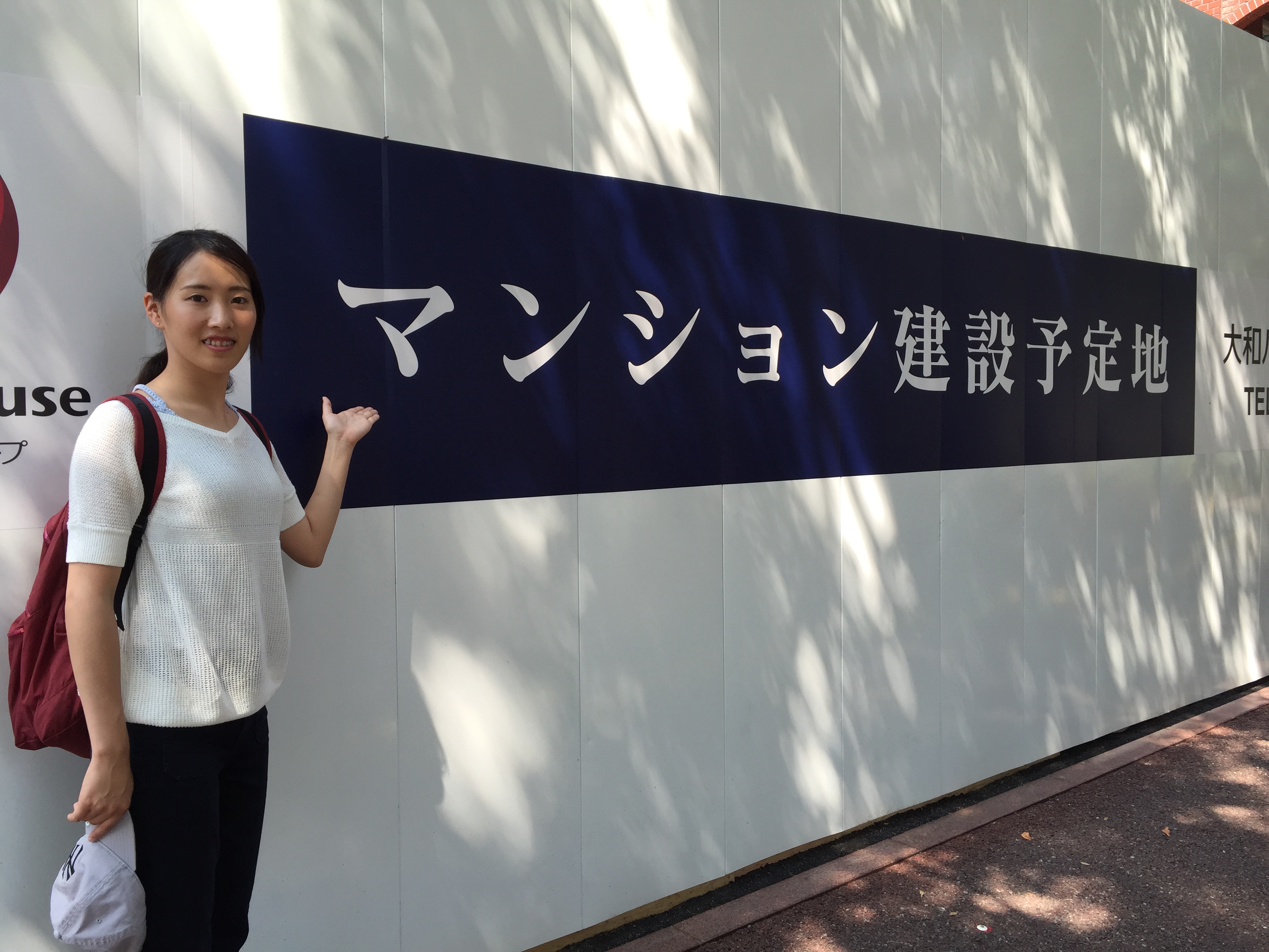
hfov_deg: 61.7
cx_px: 634
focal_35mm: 29
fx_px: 1063
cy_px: 476
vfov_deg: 48.2
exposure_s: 1/209
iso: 32
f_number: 2.2
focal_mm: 4.15
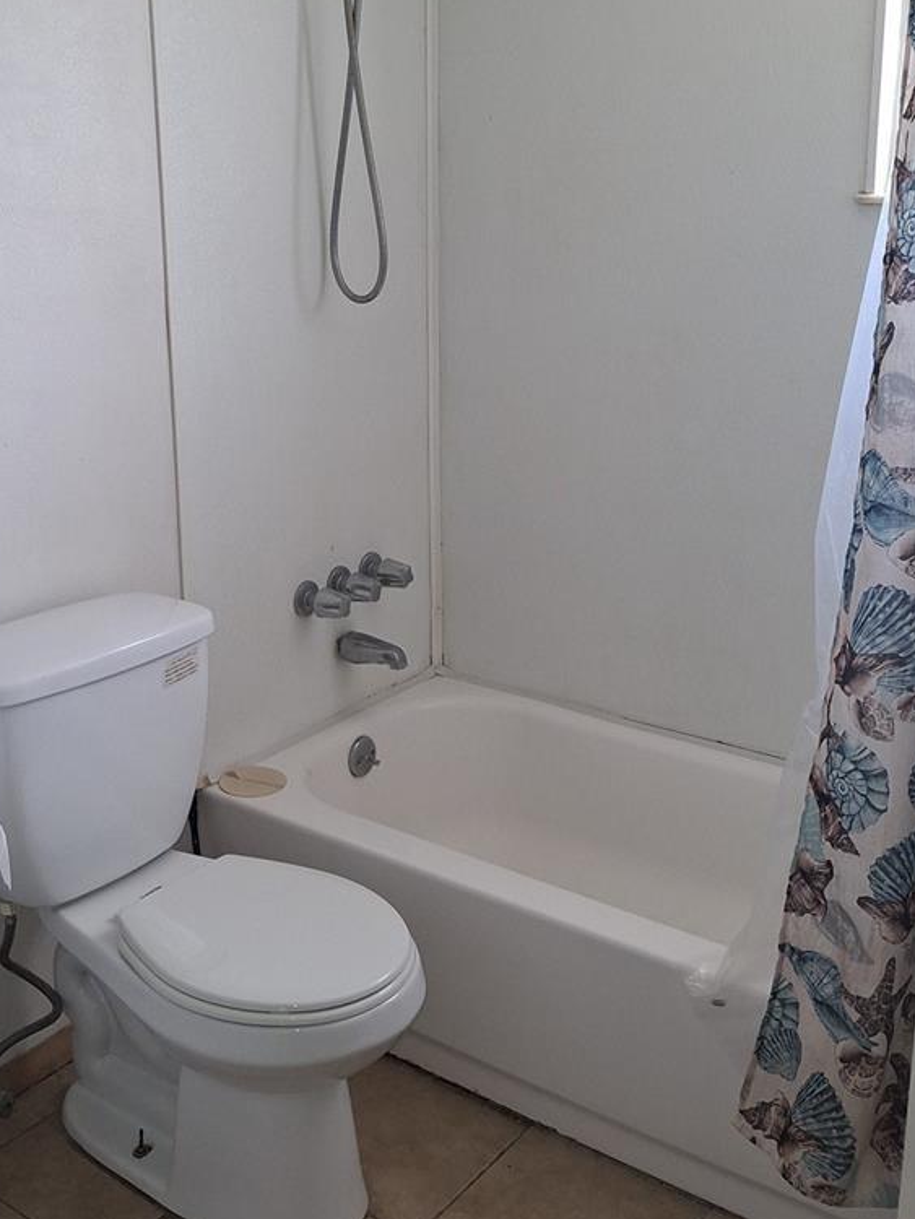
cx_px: 393
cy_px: 515
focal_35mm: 40
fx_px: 1409
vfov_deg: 46.6
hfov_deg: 35.9
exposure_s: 1/120
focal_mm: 4.69
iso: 25
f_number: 1.8
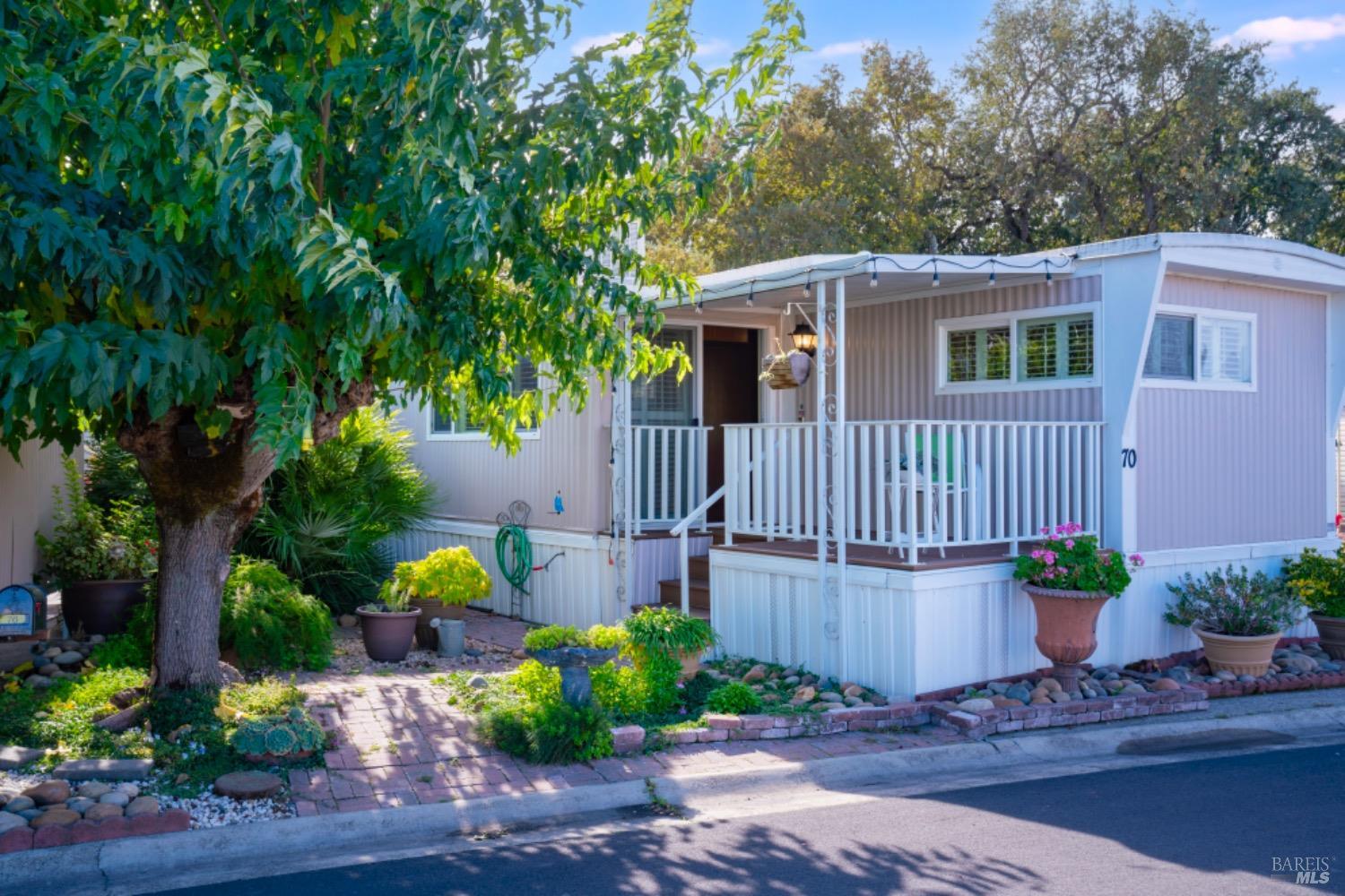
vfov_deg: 38.9
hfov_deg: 55.8
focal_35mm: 34
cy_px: 448
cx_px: 672
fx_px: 1270
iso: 100
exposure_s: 1/60
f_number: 8
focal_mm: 34
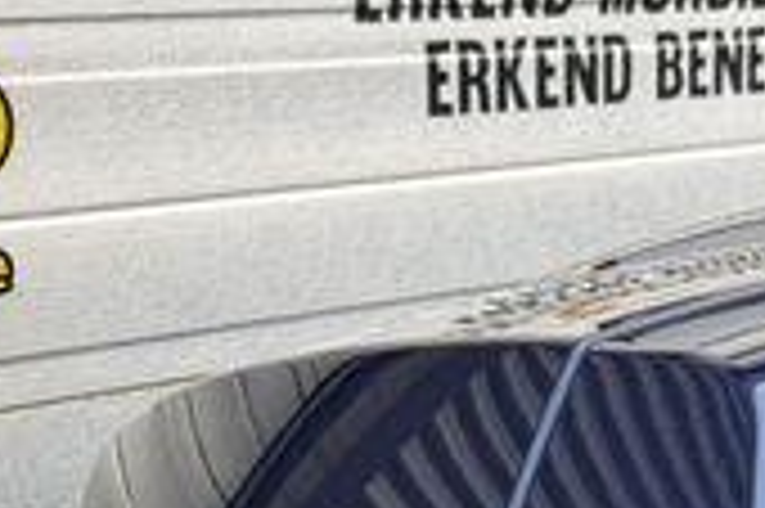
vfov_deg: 12.6
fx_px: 1996
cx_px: 972
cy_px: 1034
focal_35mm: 94
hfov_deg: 20.0
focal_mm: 6.76
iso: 64
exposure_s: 1/208
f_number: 1.78
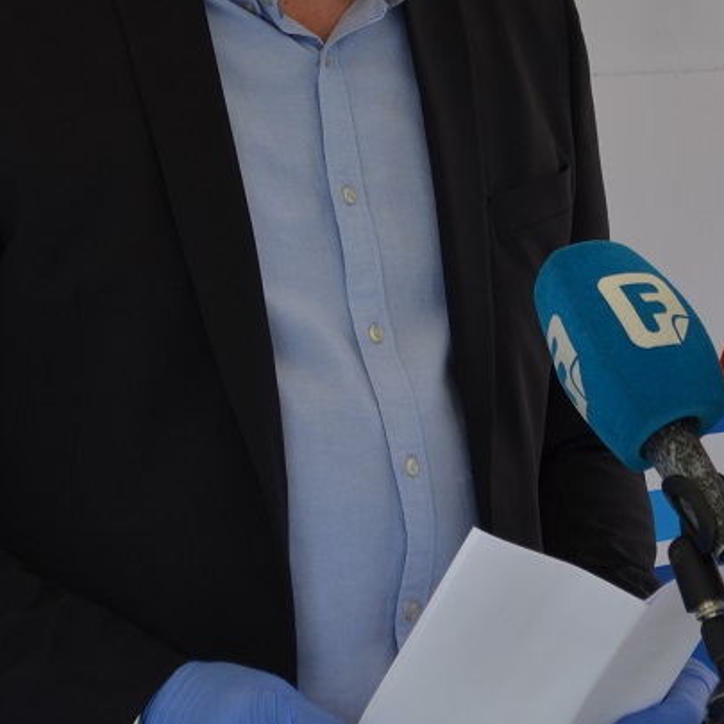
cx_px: 456
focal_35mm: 207
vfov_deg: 8.4
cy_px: 30
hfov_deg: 8.4
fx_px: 4904
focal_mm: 55
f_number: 7.1
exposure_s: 1/200
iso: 200
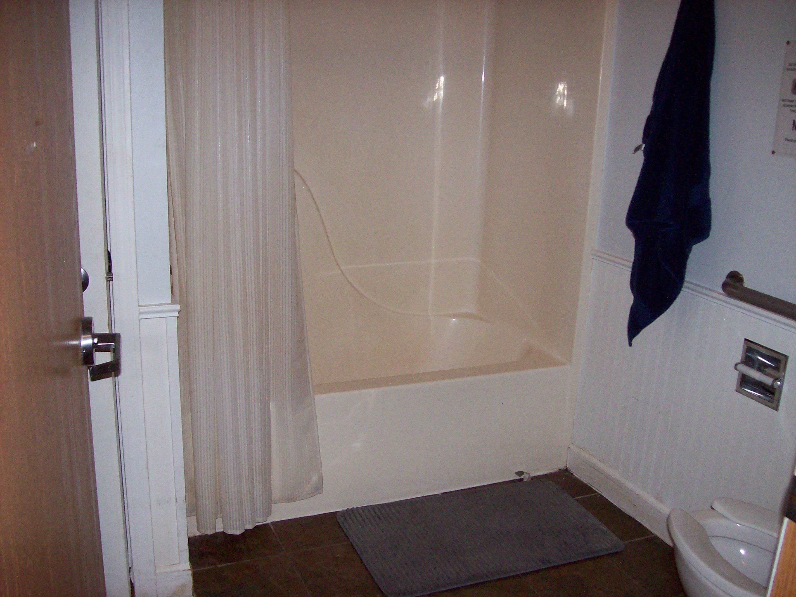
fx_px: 828
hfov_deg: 51.4
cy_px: 298
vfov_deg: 39.6
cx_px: 398
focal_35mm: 36
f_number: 2.7
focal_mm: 6
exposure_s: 1/64
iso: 140
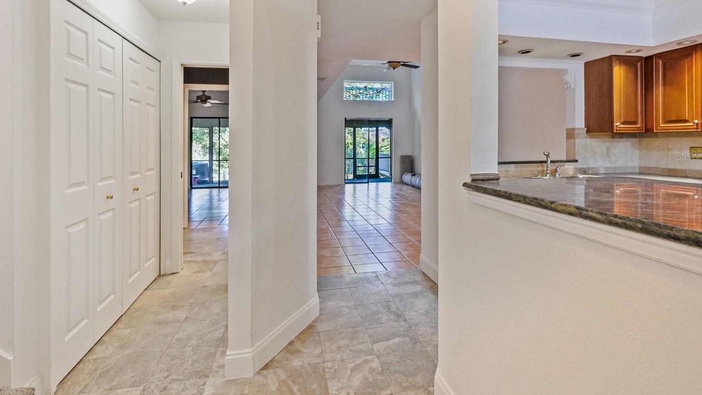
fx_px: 298
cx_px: 352
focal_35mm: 16
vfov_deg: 66.4
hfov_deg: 99.4
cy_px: 156
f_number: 4
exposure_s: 1/60
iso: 1600
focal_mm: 7
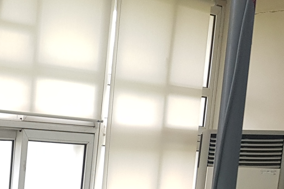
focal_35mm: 106
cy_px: 343
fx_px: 836
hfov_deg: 17.0
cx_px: -170
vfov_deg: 11.9
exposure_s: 1/120
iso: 80
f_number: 1.7
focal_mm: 4.2
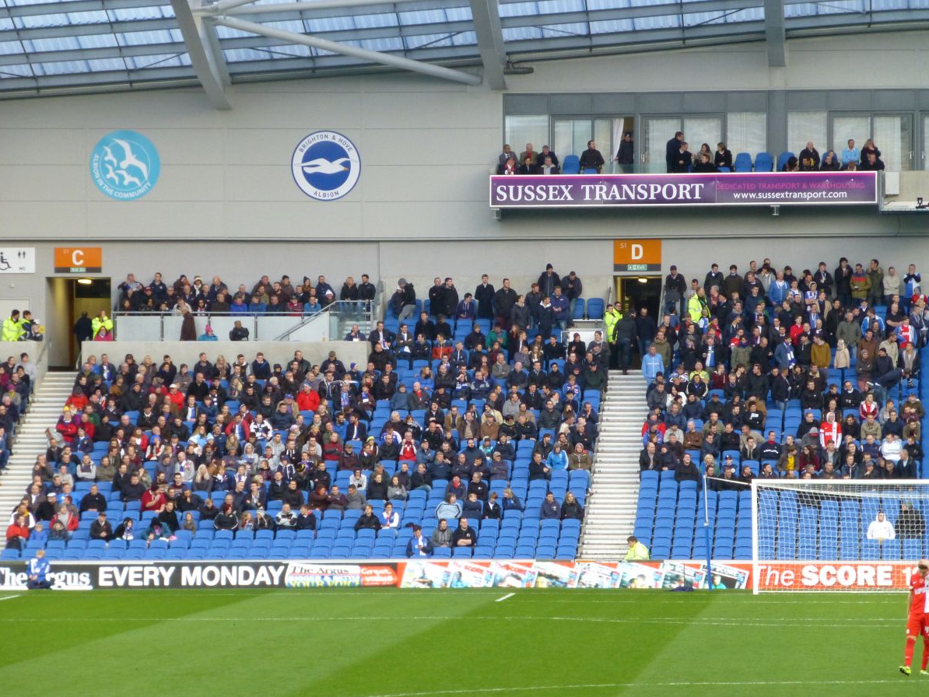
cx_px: 463
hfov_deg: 9.2
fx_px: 5771
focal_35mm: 215
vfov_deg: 6.9
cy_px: 349
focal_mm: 38.2
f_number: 5.6
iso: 400
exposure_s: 1/50
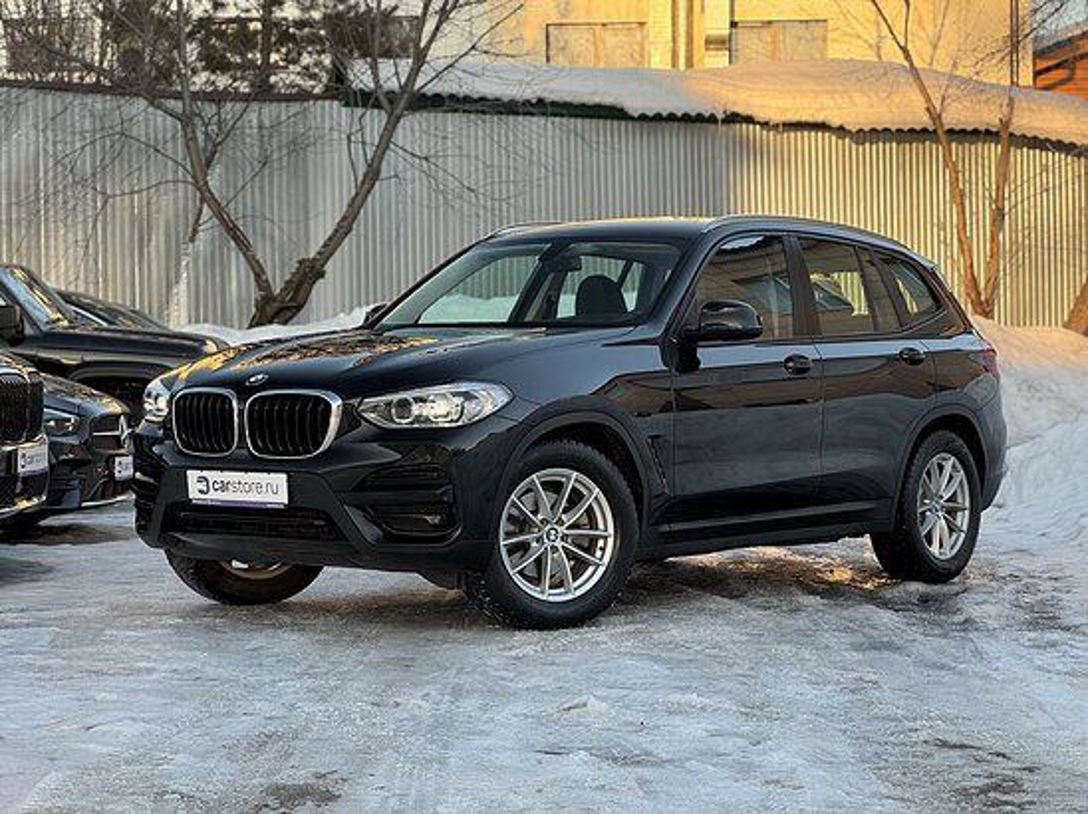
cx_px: 544
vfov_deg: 19.1
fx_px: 2418
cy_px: 407
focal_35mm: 77
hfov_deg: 25.4
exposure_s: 1/99
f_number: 2.8
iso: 64
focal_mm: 9
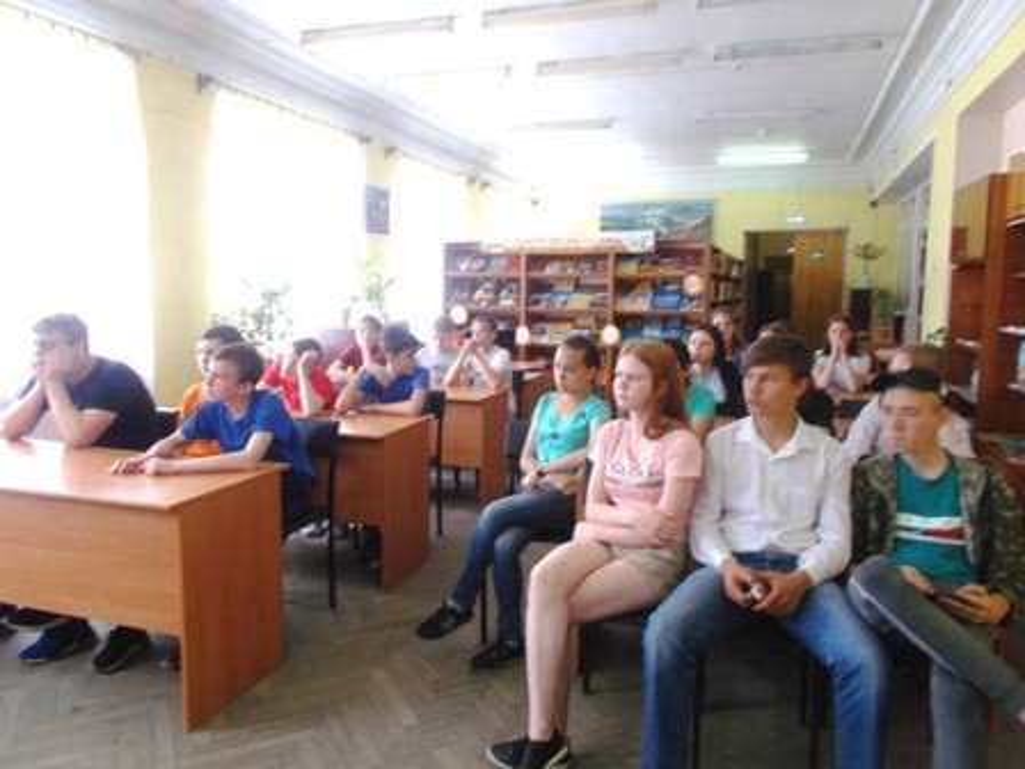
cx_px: 512
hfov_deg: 67.3
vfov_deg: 53.1
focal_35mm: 26
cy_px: 384
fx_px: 770
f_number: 3.2
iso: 80
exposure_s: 1/25
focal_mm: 4.6
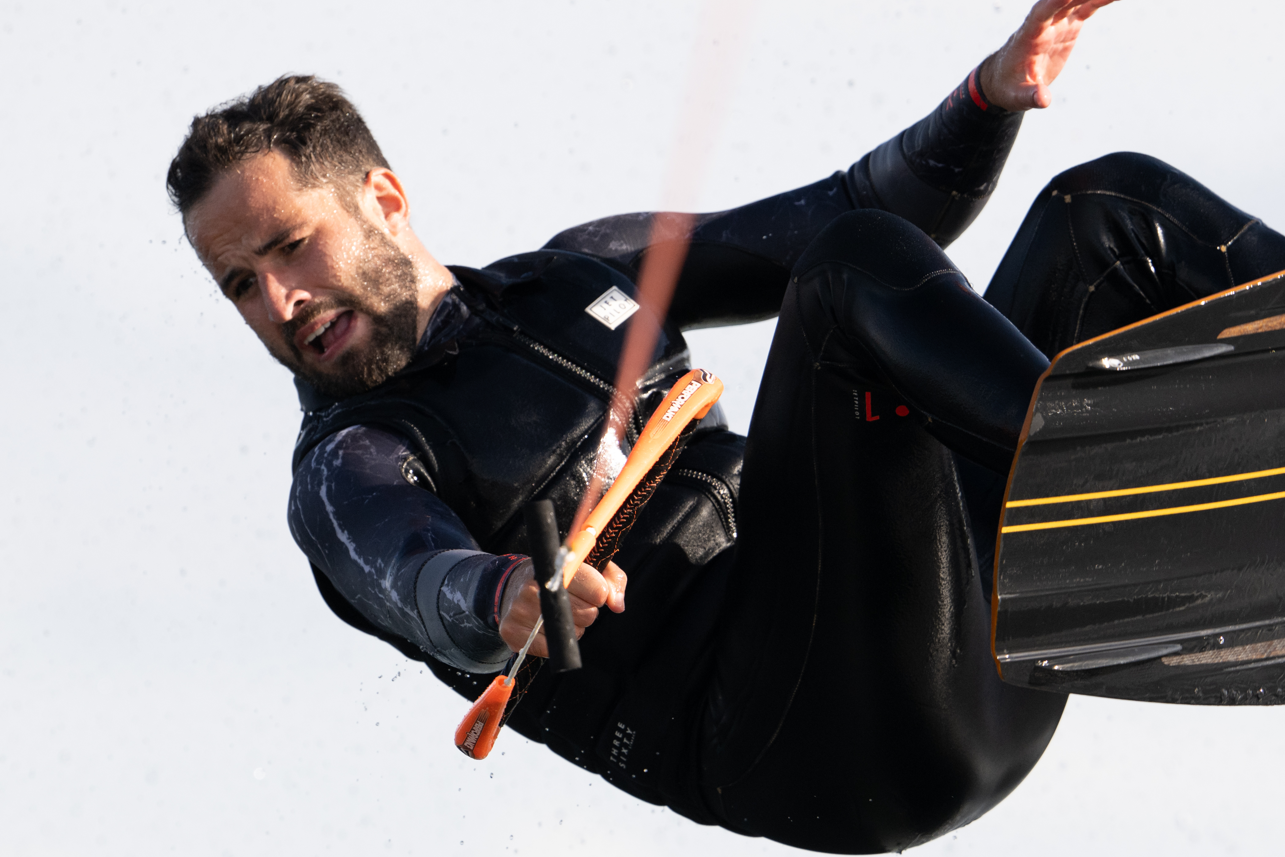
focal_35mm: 787
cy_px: 825
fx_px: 28088
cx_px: 992
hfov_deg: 2.6
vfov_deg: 1.7
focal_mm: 400
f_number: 4.5
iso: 400
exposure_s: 1/2500
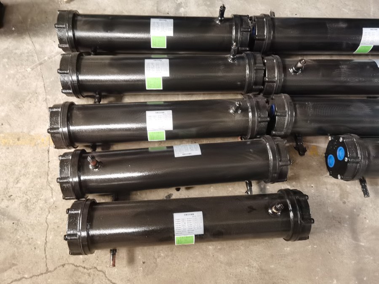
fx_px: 296
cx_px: 190
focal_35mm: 27
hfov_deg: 65.3
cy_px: 142
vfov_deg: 51.4
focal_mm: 6.71
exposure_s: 1/20
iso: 1000
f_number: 1.9
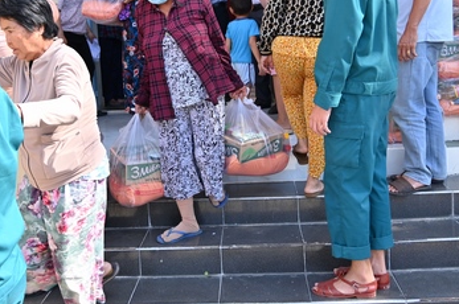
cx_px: 205
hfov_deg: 43.6
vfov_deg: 29.4
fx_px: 573
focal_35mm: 45
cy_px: 89
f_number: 4
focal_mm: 24
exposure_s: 1/200
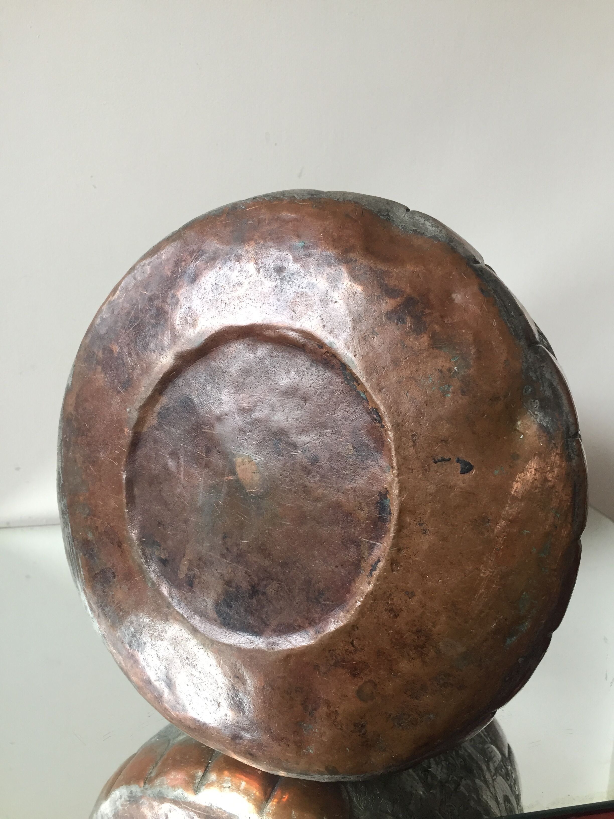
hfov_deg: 48.2
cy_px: 410
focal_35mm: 29
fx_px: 686
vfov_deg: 61.7
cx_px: 307
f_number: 2.2
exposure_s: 1/33
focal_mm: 4.15
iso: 64
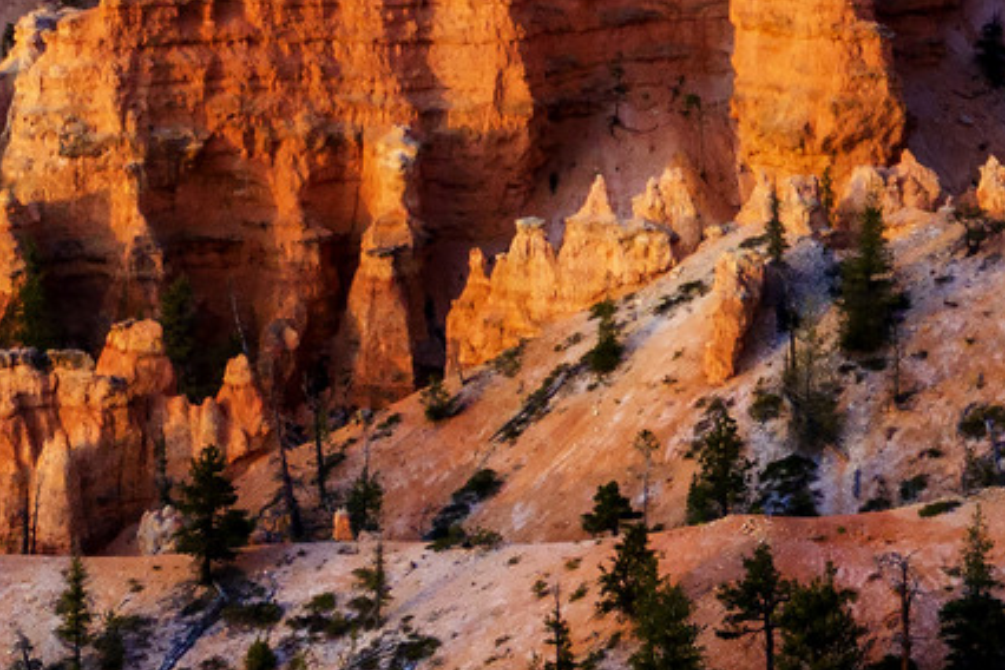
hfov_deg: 7.3
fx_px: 7760
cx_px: 1257
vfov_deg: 4.9
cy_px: -578
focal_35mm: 278
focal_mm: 44
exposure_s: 1/200
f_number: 7.1
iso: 400
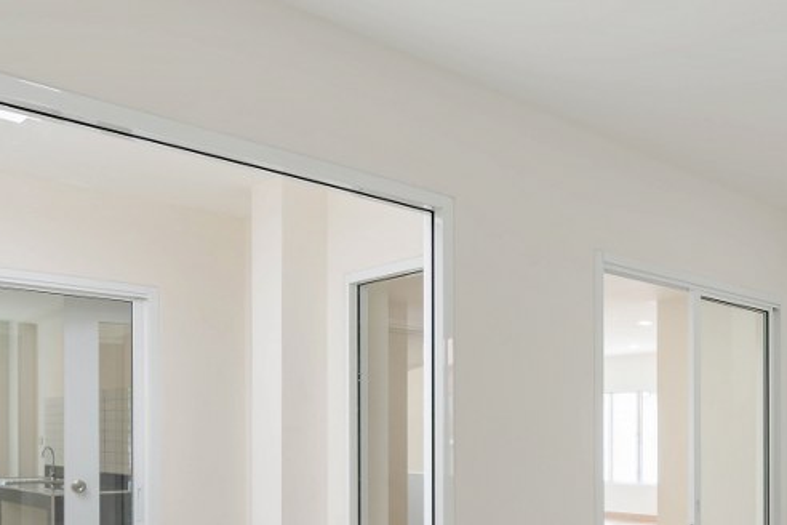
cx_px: 614
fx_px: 853
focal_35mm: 39
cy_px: 451
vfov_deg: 32.8
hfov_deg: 47.2
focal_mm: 15
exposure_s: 1/1600
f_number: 4
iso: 100
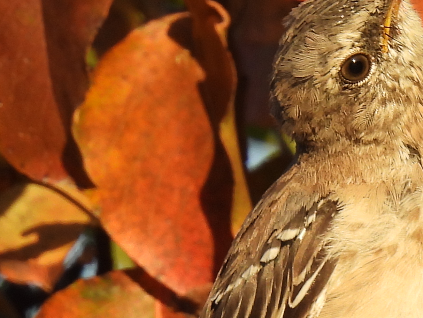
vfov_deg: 0.4
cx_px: 358
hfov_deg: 0.5
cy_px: 140
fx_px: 51015
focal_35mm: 4174
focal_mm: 196
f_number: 5.6
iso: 110
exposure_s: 1/250
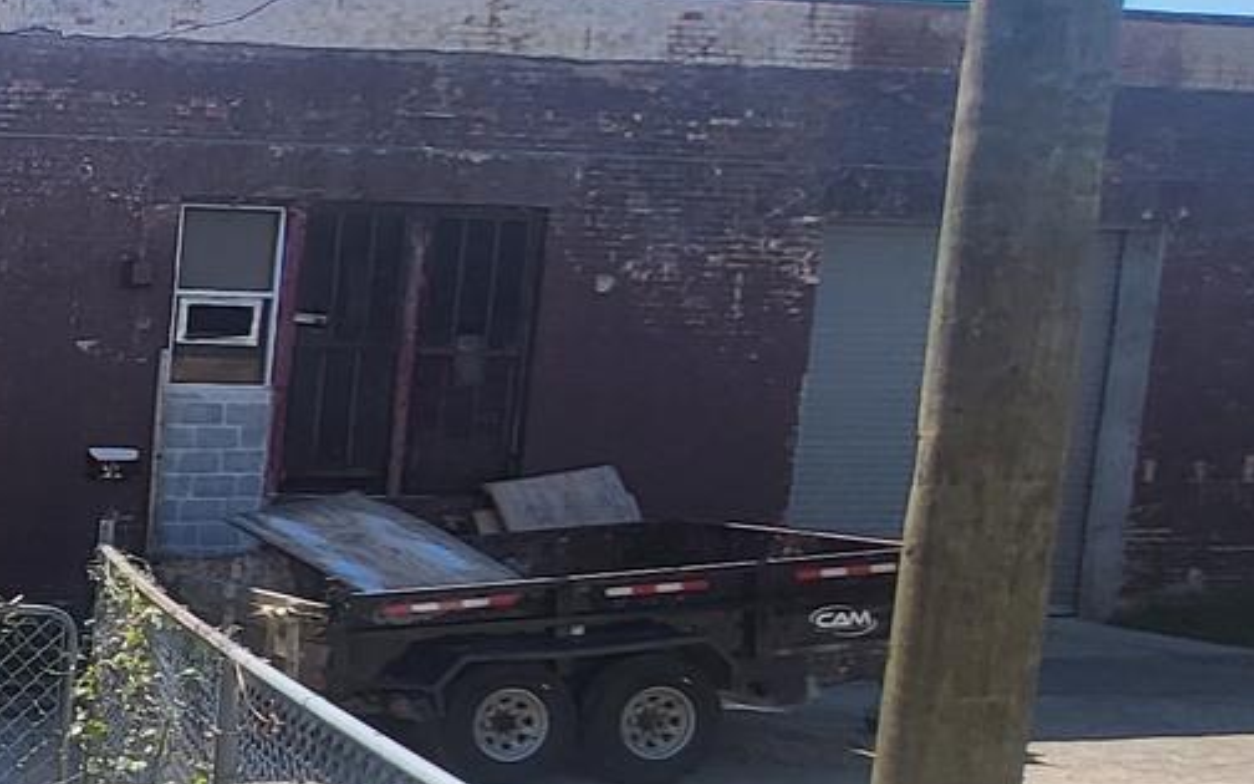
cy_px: 585
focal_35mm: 56
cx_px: -749
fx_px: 1914
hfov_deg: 24.9
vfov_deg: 22.9
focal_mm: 1.74
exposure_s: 1/1081
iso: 32
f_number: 2.2
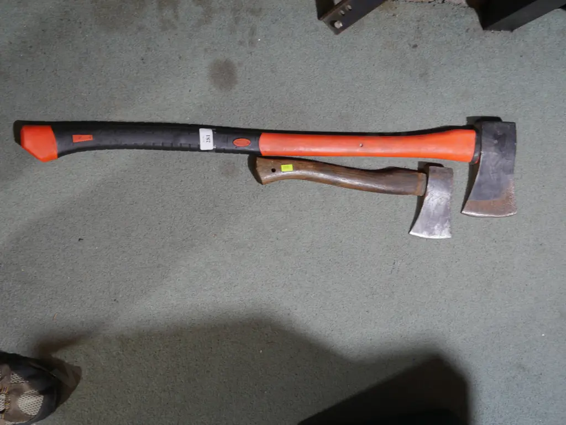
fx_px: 589
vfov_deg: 39.7
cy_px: 212
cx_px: 283
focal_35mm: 36
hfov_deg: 51.3
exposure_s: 1/60
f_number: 4
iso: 500
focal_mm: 18
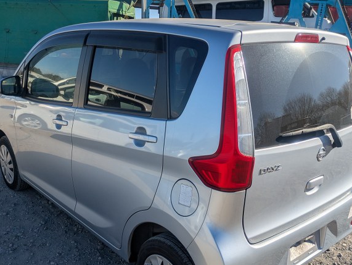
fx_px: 356
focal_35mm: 35
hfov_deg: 52.6
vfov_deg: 40.5
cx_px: 177
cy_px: 165
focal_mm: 5.43
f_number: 1.89
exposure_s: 1/2451
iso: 43
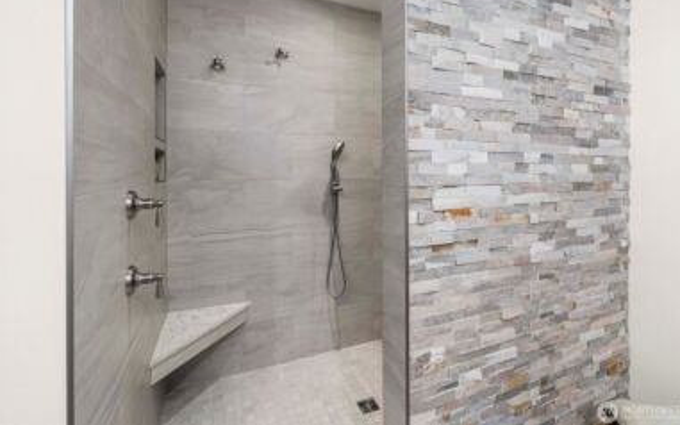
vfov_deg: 74.5
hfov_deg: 101.5
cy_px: 190
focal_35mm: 15
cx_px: 343
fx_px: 278
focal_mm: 14
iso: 500
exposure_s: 1/60
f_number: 7.1
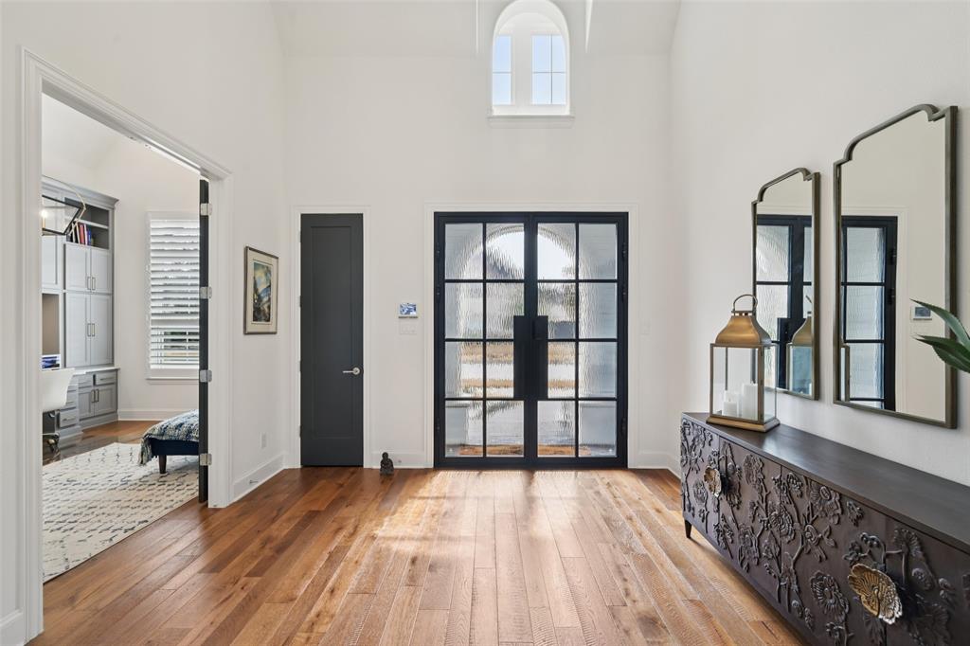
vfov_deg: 77.3
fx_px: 404
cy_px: 323
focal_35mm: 15
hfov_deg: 100.4
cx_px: 485
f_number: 8
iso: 400
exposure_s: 1/80
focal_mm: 15
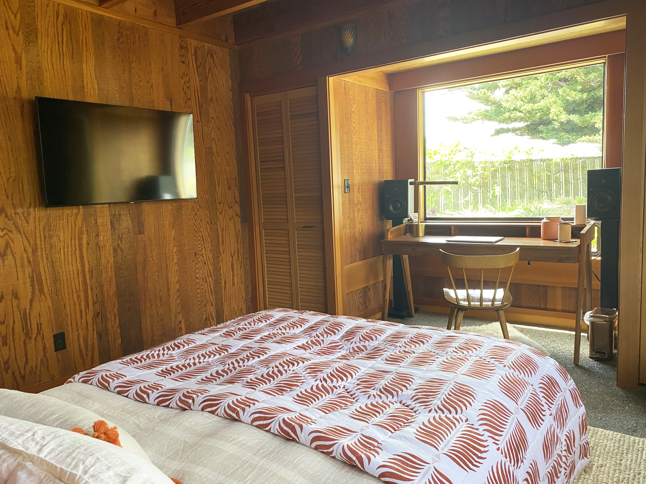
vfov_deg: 53.1
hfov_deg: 67.3
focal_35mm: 26
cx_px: 323
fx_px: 485
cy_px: 242
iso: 125
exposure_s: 1/89
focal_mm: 4.25
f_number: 1.8
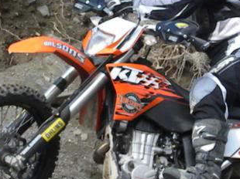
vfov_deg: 8.0
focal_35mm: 186
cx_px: 165
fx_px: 1289
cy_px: 49
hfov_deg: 10.6
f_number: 14
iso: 640
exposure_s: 1/172
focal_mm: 12.7
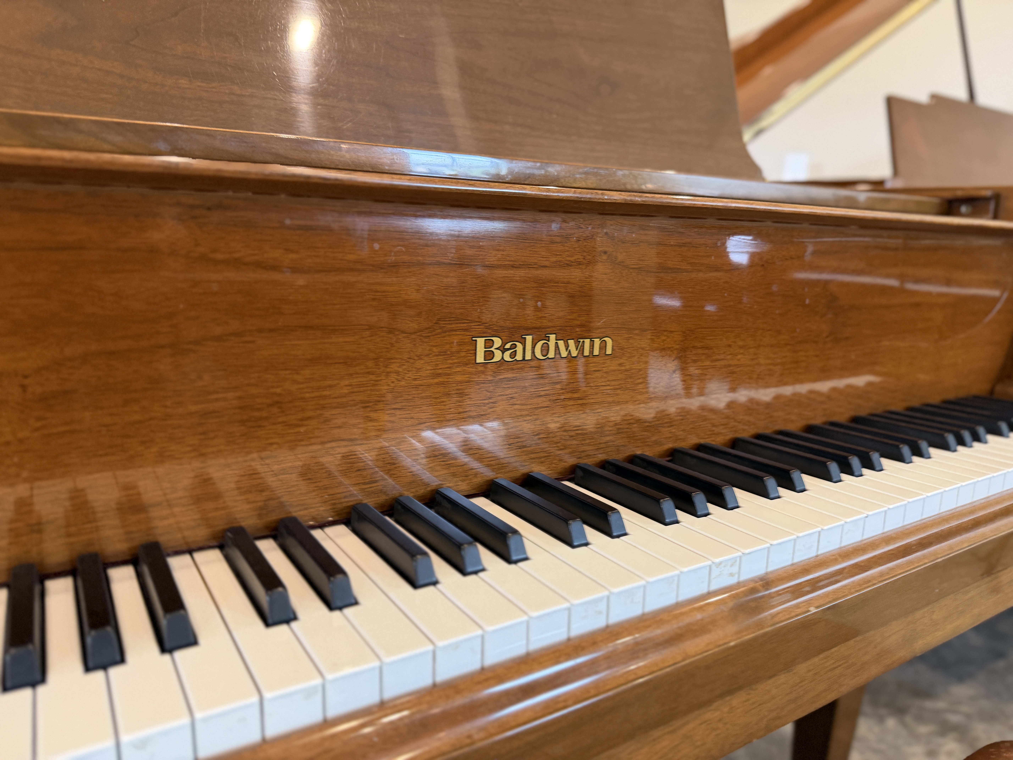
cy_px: 380
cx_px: 506
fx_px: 702
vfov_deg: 56.8
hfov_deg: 71.6
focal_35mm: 24
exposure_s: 1/60
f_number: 1.78
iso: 250
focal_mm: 6.76
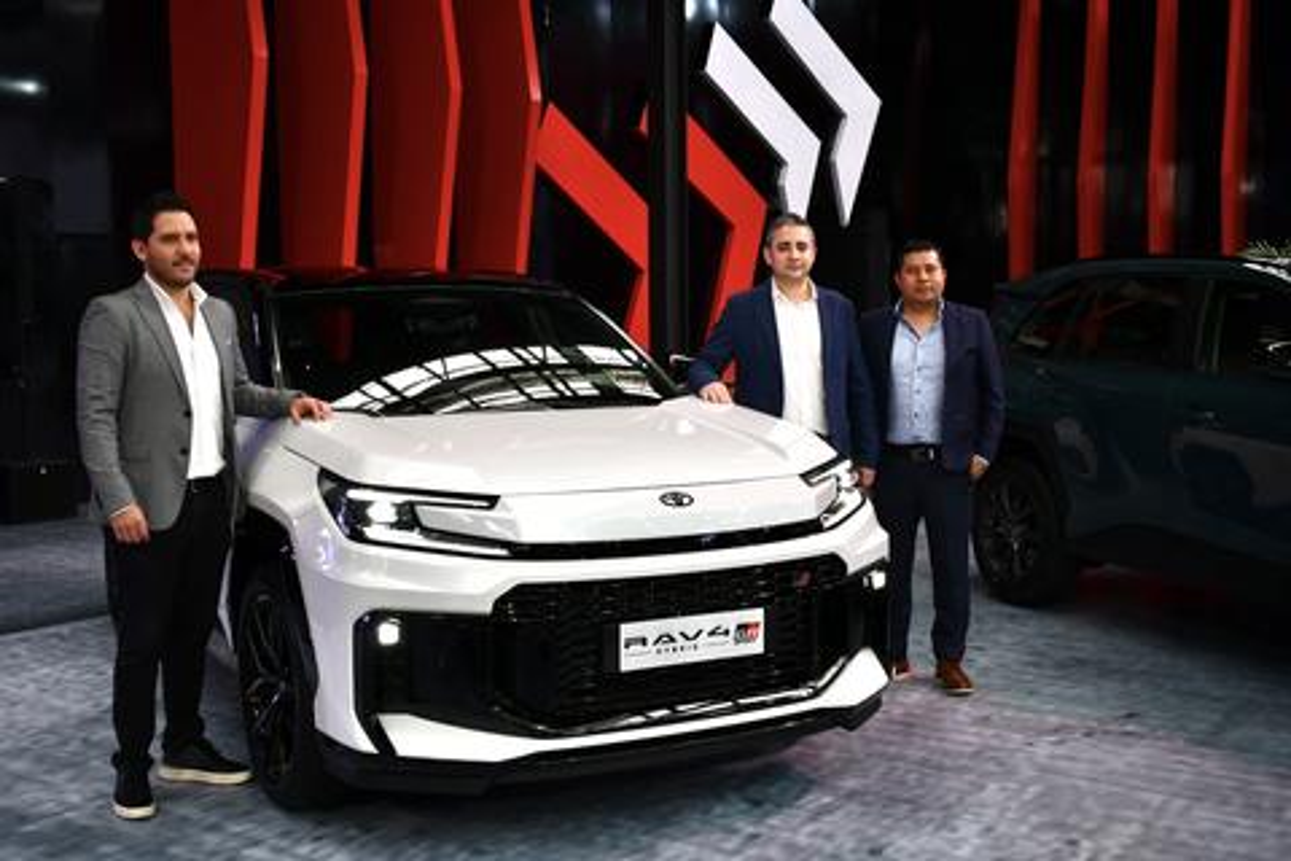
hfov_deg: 46.4
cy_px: 430
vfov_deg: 31.9
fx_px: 1506
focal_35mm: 42
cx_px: 646
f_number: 4.2
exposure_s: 1/60
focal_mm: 28
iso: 320
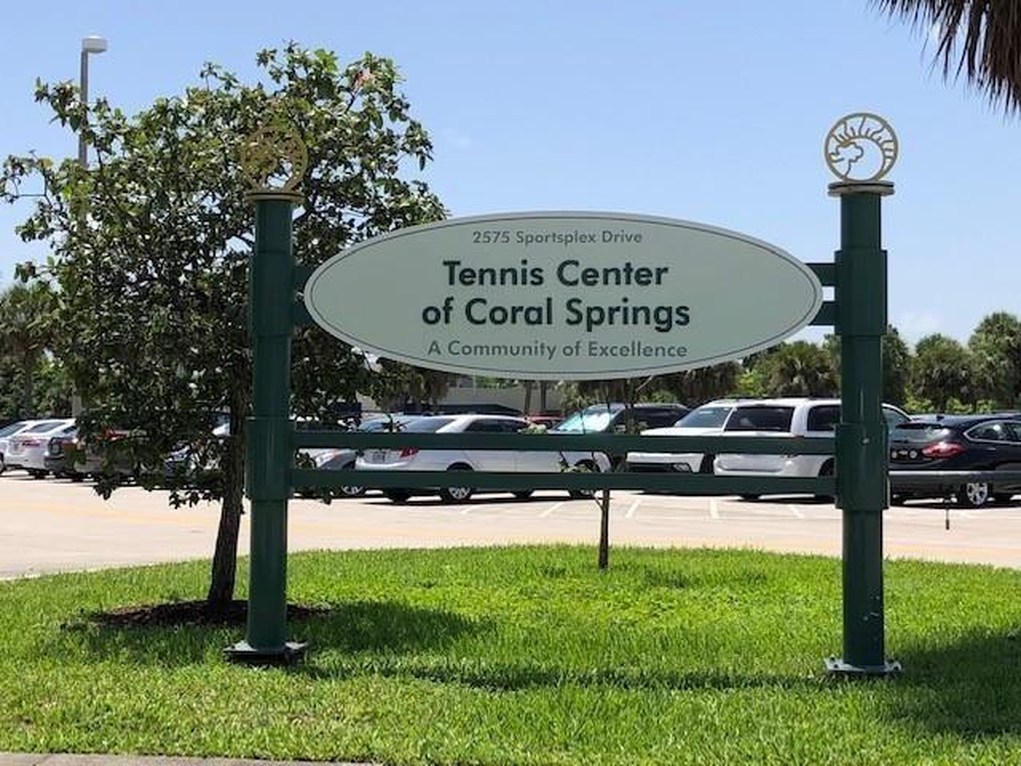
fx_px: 826
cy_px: 383
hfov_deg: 63.4
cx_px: 510
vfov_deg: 49.7
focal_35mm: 28
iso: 20
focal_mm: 4
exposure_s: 1/2208
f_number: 1.8
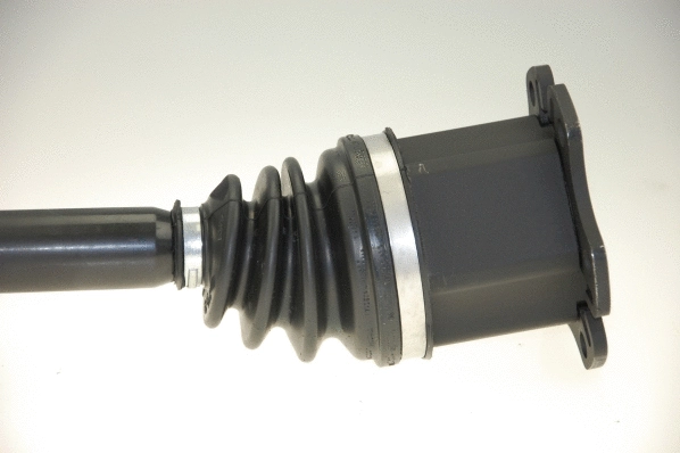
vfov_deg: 8.7
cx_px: 340
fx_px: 2973
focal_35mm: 158
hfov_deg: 13.0
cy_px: 226
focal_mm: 105
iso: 400
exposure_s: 1/320
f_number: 5.6
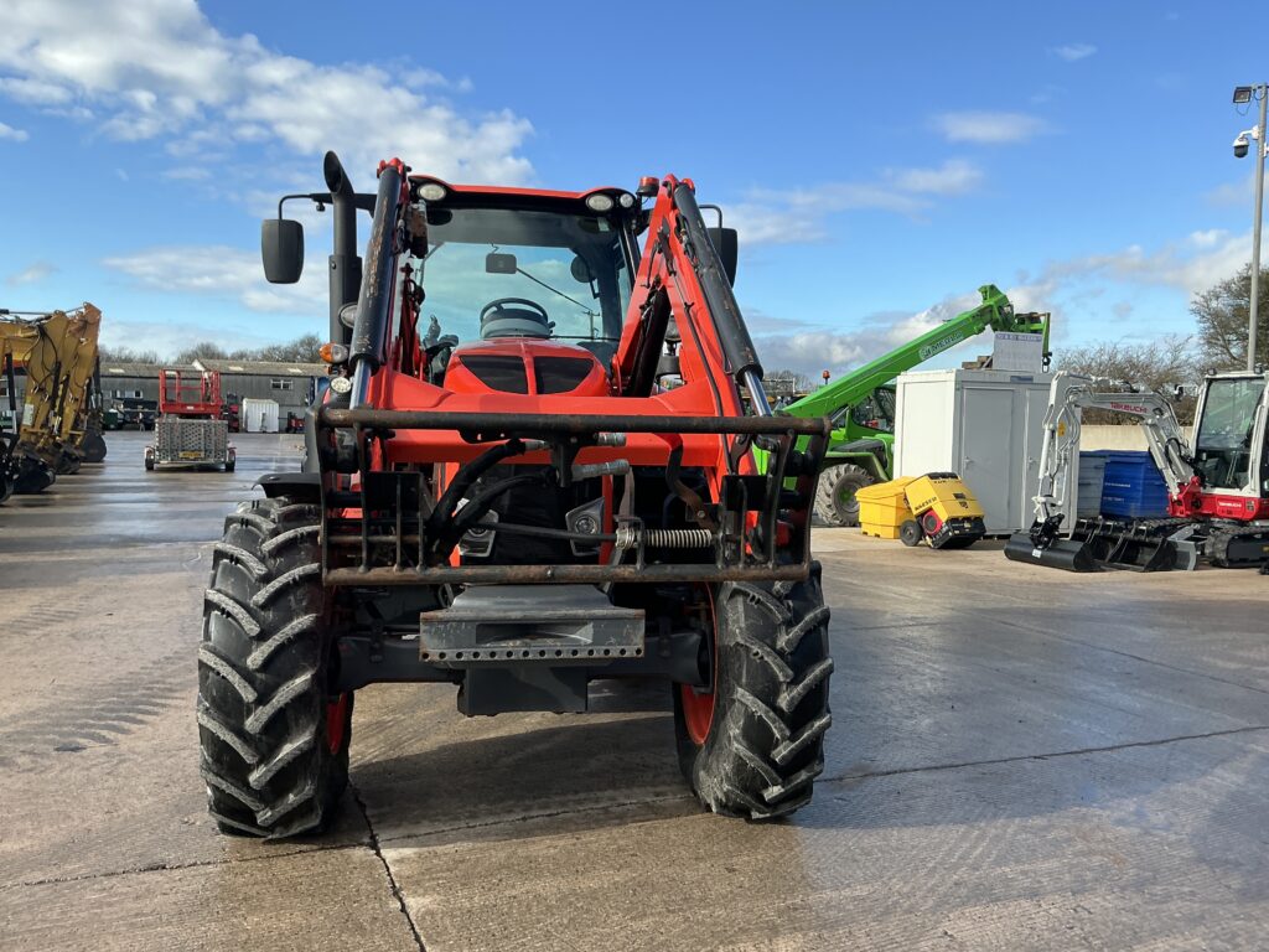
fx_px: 1026
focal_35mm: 28
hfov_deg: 63.4
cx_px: 634
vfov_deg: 49.7
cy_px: 476
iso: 25
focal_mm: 3
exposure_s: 1/1144
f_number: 1.8
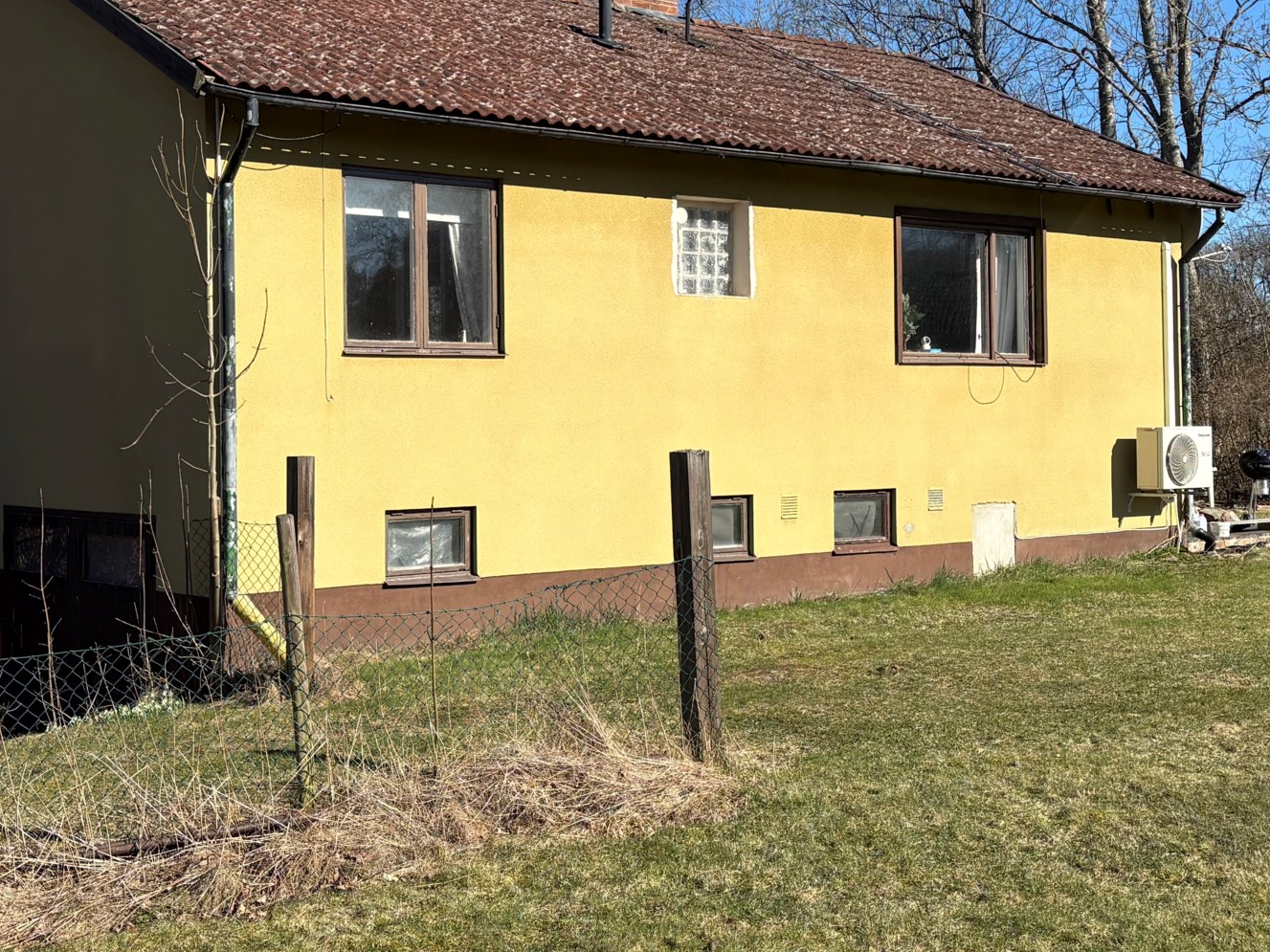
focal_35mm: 49
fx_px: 1798
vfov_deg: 29.6
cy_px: 378
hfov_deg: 38.8
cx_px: 539
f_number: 1.6
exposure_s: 1/3448
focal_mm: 5.96
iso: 50
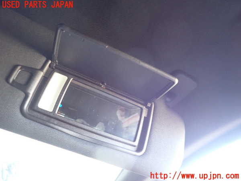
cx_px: 120
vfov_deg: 54.9
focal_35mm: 25
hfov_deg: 69.4
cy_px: 90
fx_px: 174
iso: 640
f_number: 2
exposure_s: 1/30
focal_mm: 4.5
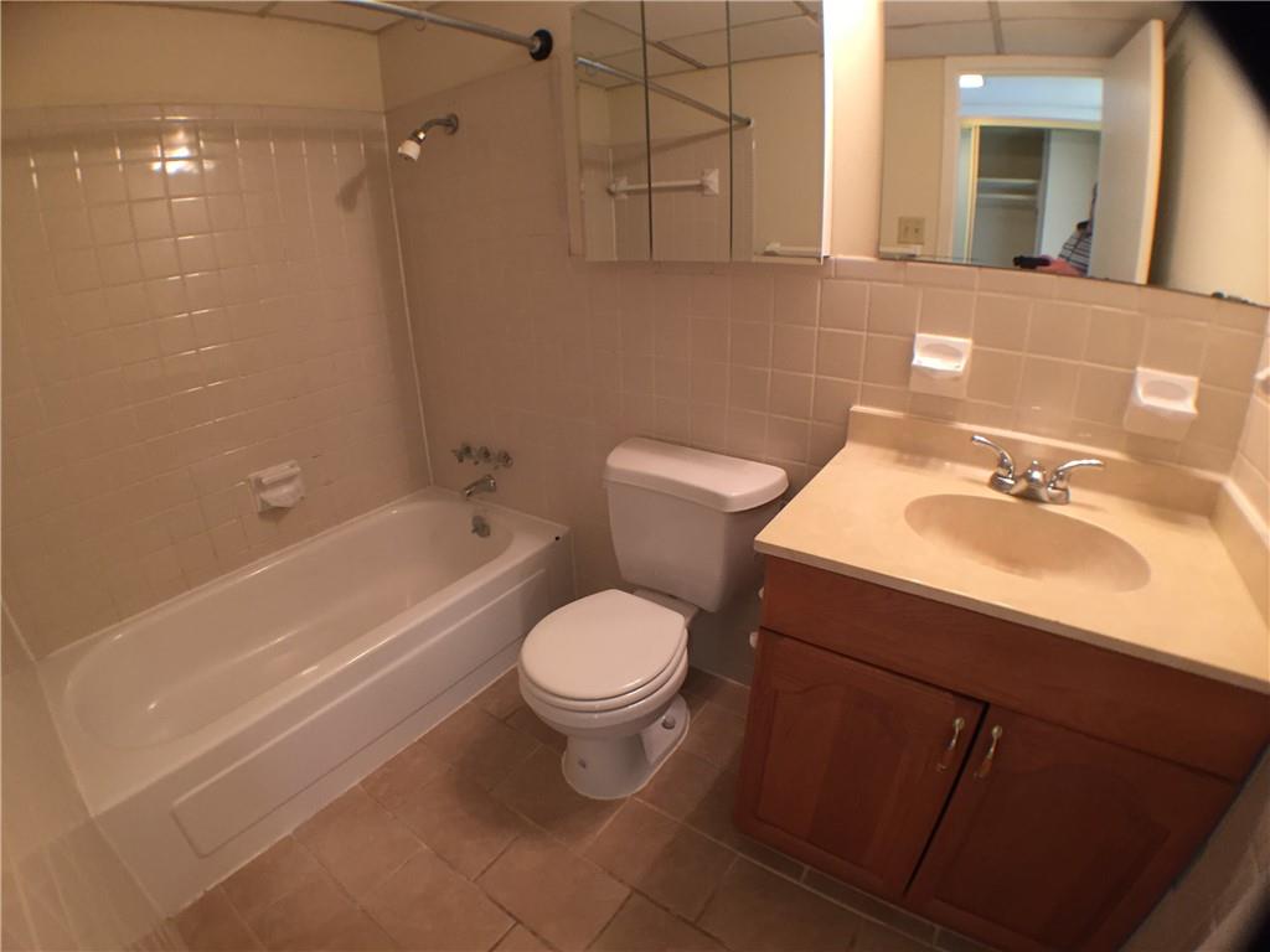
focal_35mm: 29
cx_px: 635
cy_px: 476
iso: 125
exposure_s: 1/30
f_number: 2.2
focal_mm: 4.15
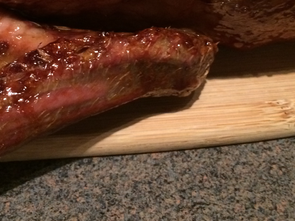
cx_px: 118
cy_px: 17
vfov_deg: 23.0
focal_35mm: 62
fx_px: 528
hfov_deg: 31.1
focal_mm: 4.15
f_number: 2.2
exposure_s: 1/15
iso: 320
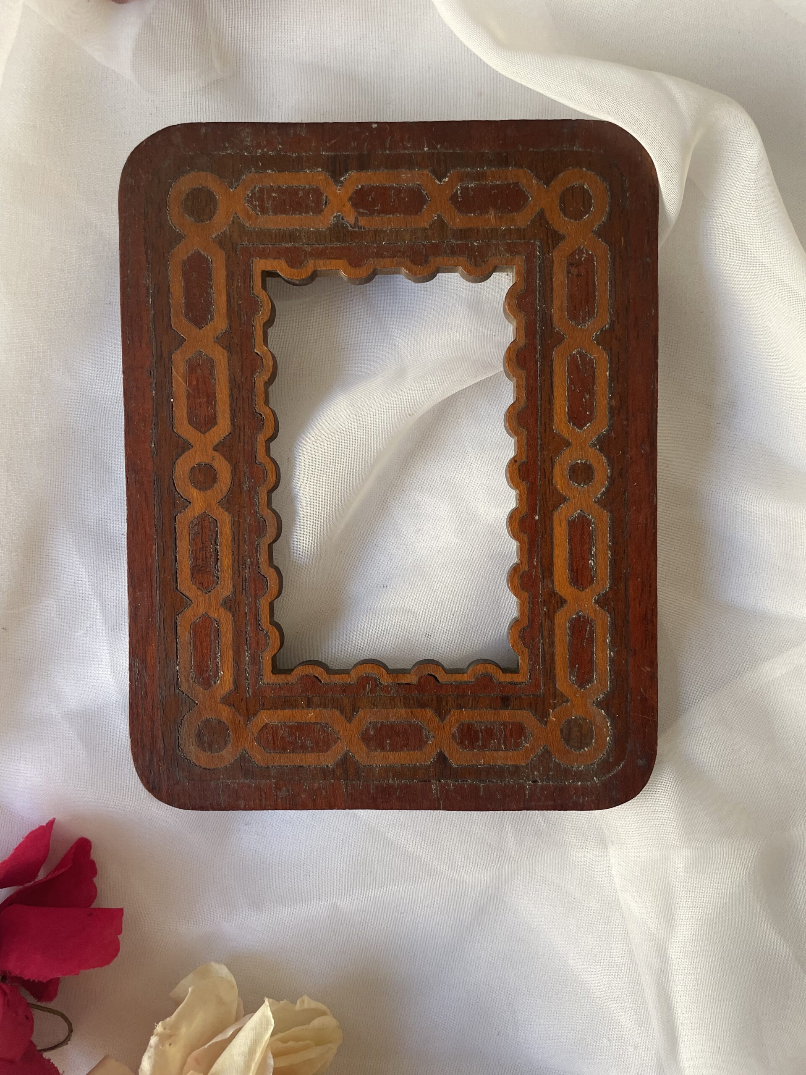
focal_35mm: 26
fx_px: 807
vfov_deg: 67.3
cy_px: 538
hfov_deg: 53.1
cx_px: 403
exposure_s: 1/121
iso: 125
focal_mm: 4.2
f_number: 1.6
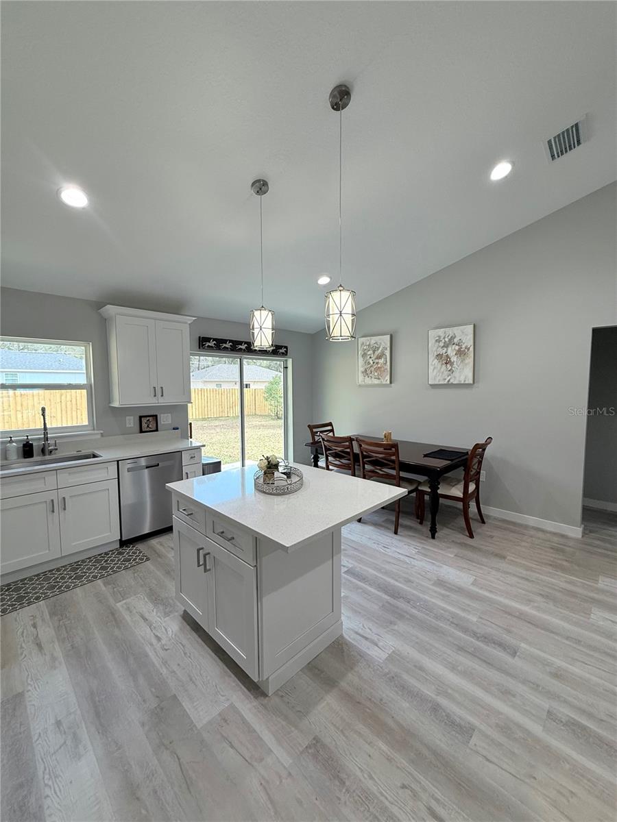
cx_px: 308
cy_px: 411
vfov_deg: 102.1
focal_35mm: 14
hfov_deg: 85.7
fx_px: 333
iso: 100
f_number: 2.2
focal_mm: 2.22
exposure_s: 1/120
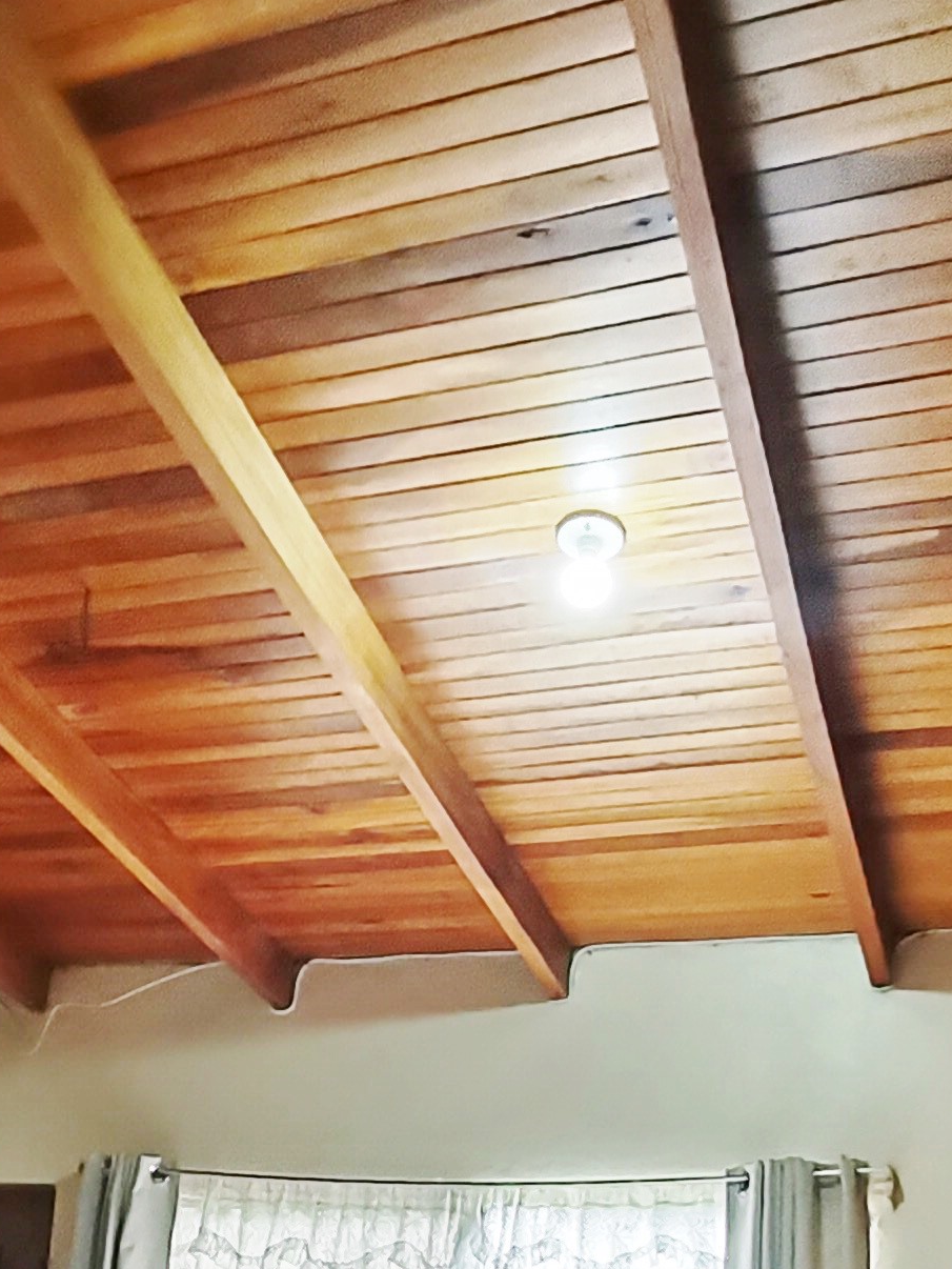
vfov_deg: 38.0
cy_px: 1179
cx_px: 398
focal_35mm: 46
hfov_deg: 31.5
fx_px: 1686
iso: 200
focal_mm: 1.78
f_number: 2.4
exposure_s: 1/60
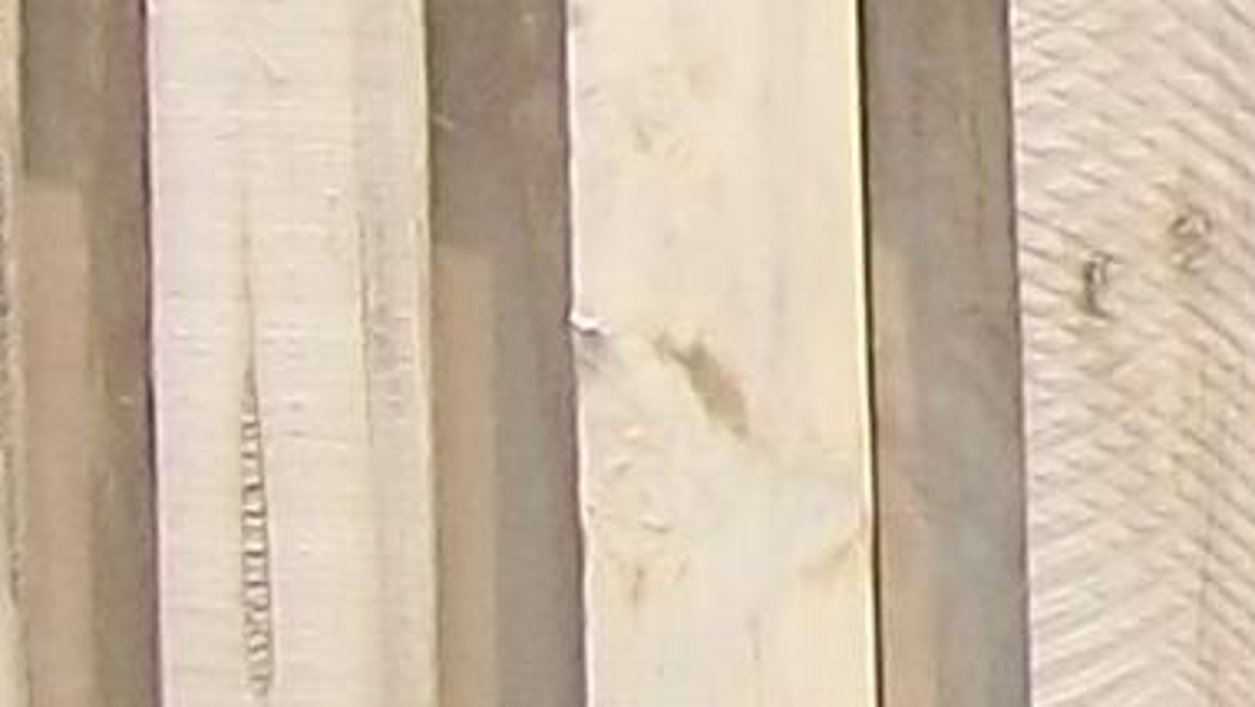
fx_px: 10319
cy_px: -2151
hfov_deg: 6.6
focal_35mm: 310
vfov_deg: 3.7
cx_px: 2923
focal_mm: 6
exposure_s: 1/250
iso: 80
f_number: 2.7
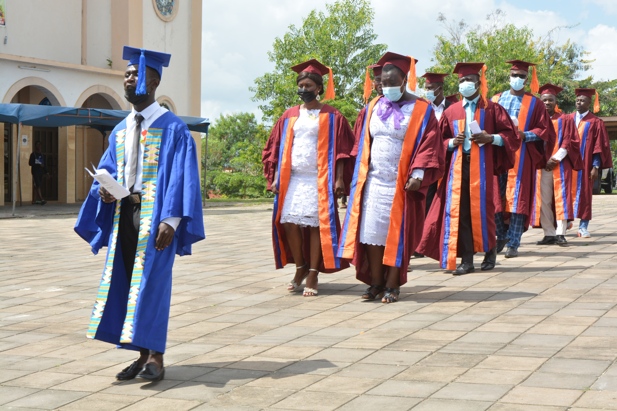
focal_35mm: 60
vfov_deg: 22.6
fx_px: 1028
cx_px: 308
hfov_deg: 33.4
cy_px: 206
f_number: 10
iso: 160
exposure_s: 1/125
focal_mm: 40
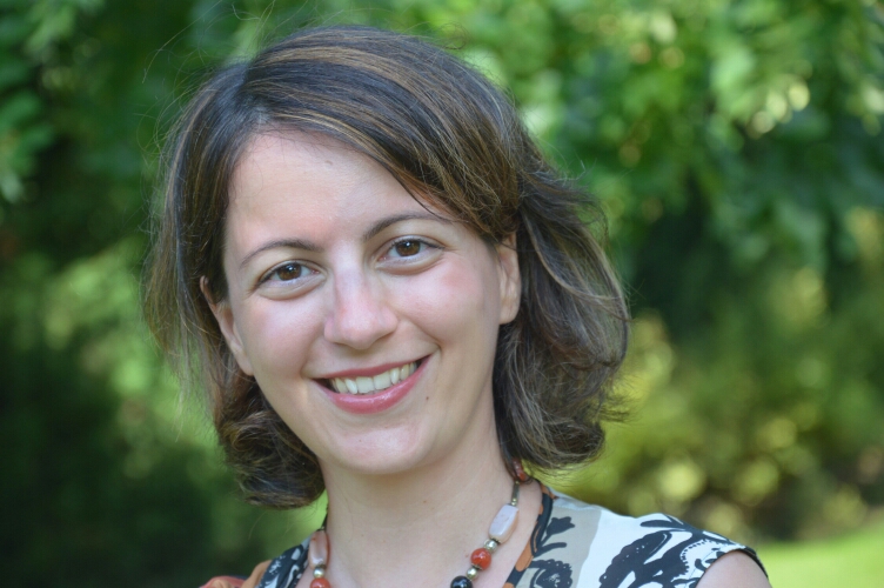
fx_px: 3864
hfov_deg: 13.1
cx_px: 442
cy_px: 294
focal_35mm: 158
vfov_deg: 8.7
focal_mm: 105
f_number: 5.6
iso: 320
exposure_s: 1/125
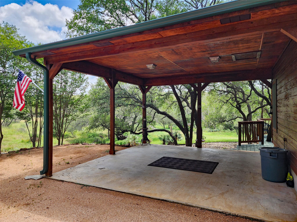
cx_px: 148
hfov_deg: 73.9
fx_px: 197
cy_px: 111
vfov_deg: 58.9
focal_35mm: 23
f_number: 1.8
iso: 12
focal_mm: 6.4
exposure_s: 1/249
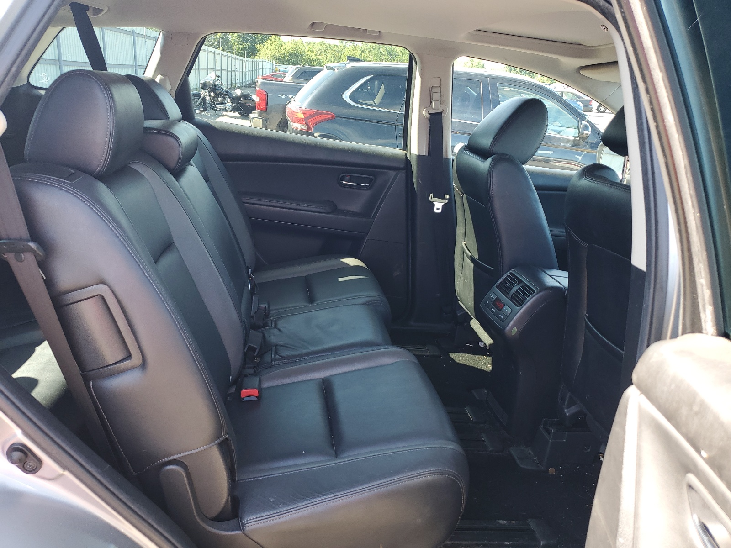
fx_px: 549
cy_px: 274
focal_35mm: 26
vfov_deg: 53.1
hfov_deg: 67.3
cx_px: 366
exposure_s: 1/122
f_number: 1.5
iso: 50
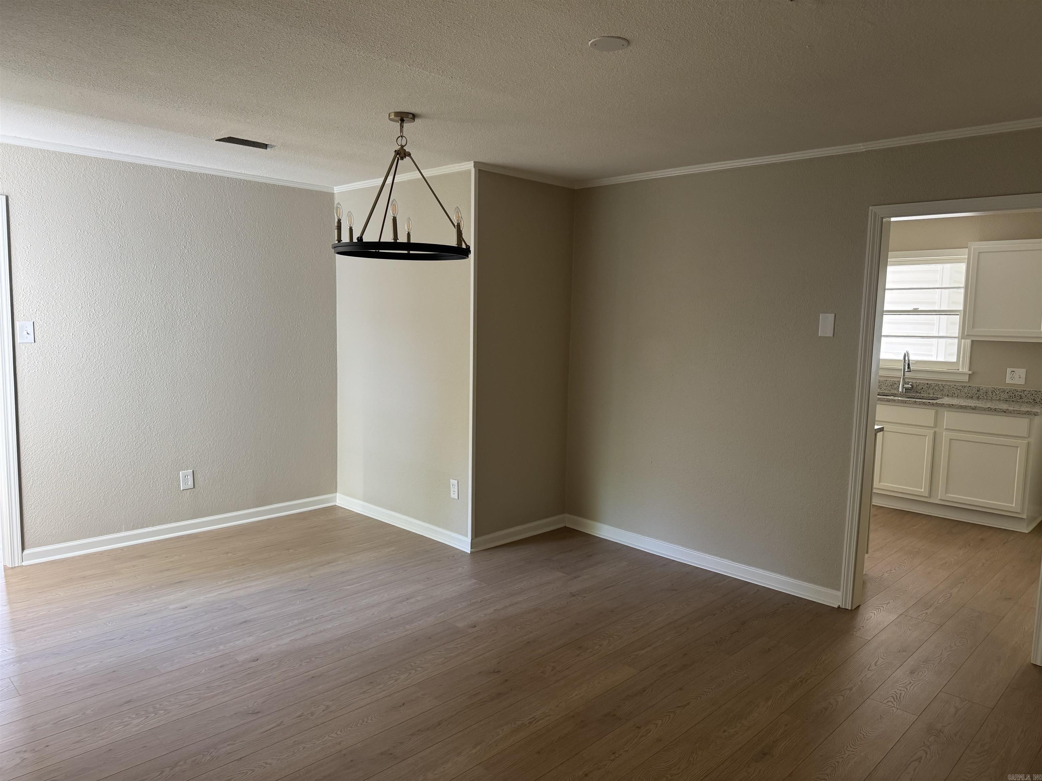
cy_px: 390
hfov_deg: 71.6
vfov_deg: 56.8
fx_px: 722
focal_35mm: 24
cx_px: 521
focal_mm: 6.76
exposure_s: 1/107
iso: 200
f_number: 1.78
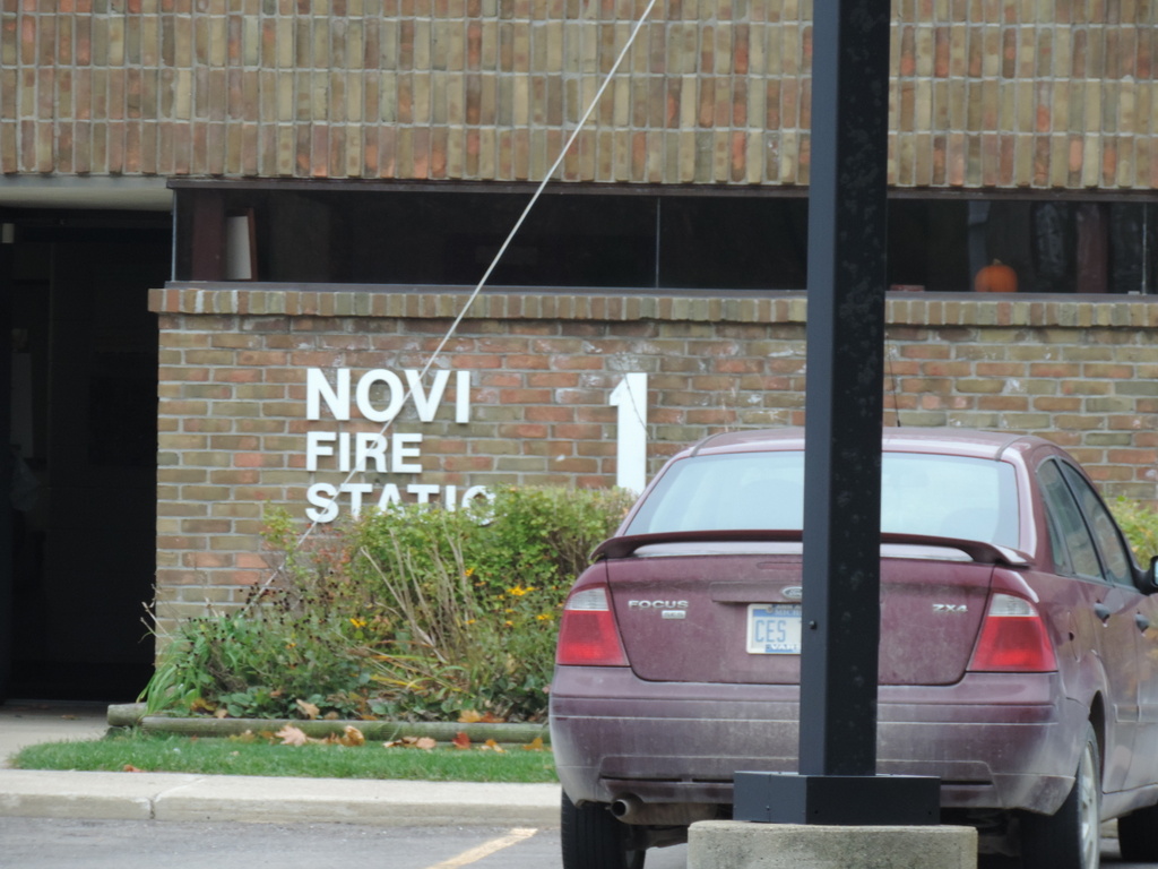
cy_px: 434
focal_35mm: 350
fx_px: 11708
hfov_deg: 5.7
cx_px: 579
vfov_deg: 4.2
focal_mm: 62.4
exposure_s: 1/200
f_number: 4.8
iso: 250
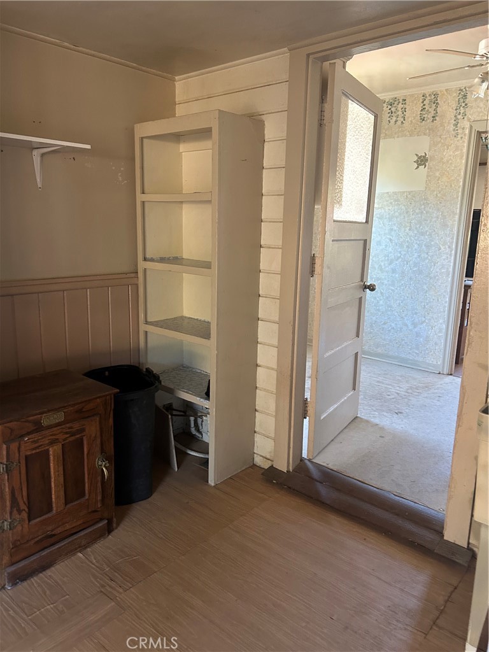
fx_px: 490
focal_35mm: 26
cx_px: 244
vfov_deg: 67.3
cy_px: 326
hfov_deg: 53.1
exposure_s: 1/60
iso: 250
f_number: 1.5
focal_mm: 5.7
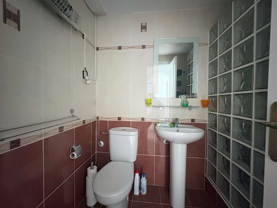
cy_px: 104
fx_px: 112
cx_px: 138
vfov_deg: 85.7
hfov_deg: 102.1
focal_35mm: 14
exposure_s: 1/22
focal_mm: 2.22
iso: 2000
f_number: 2.2
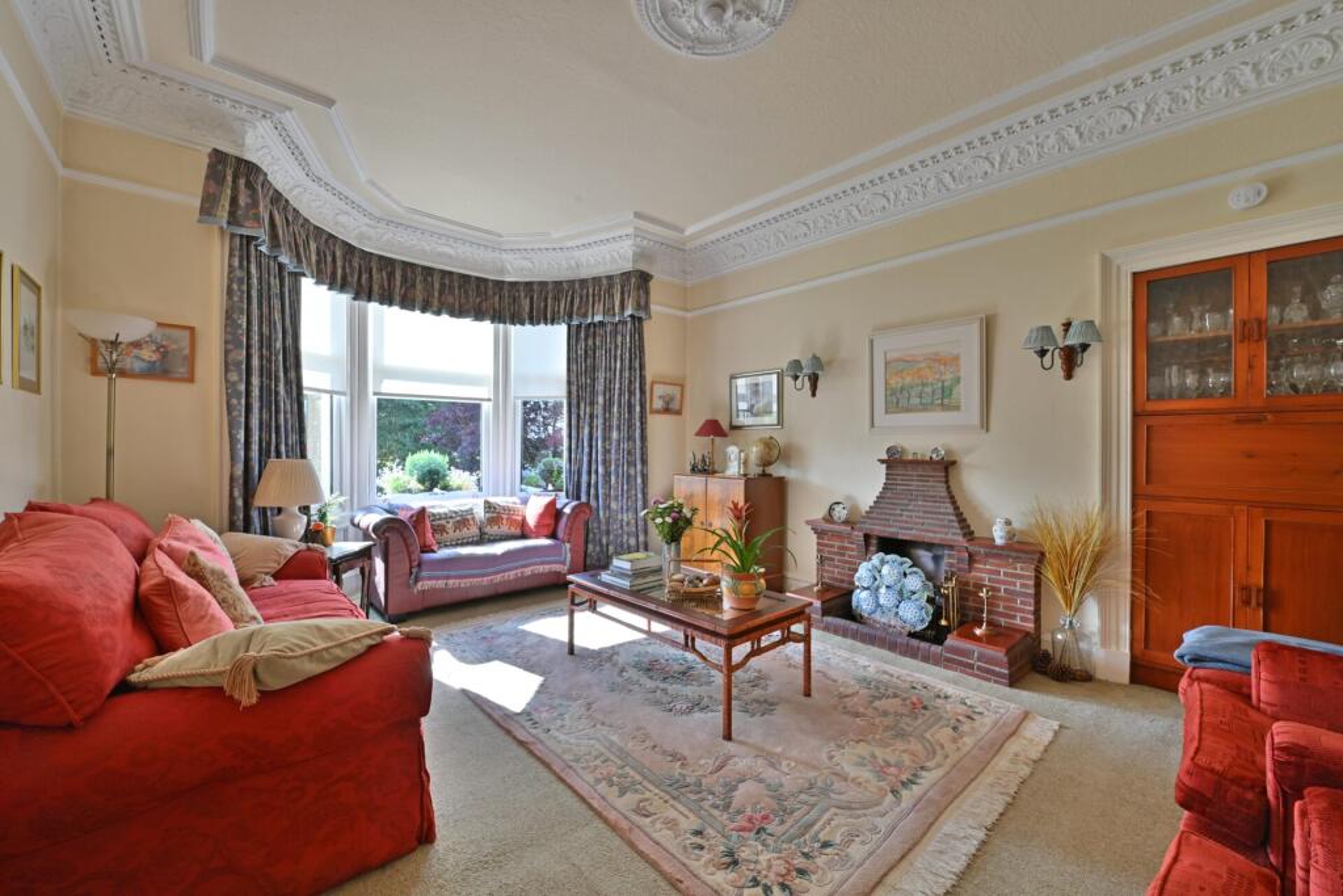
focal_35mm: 14
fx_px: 522
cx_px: 672
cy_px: 448
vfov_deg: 81.2
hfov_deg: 104.2
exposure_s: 1/4
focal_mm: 14
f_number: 13
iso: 125
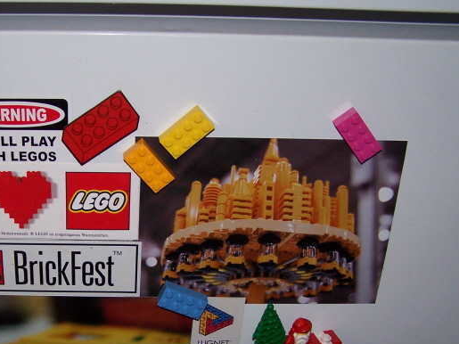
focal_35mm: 59
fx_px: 782
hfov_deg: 32.3
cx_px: 137
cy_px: 246
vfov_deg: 24.6
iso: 140
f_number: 2.8
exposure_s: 1/60
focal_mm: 6.3
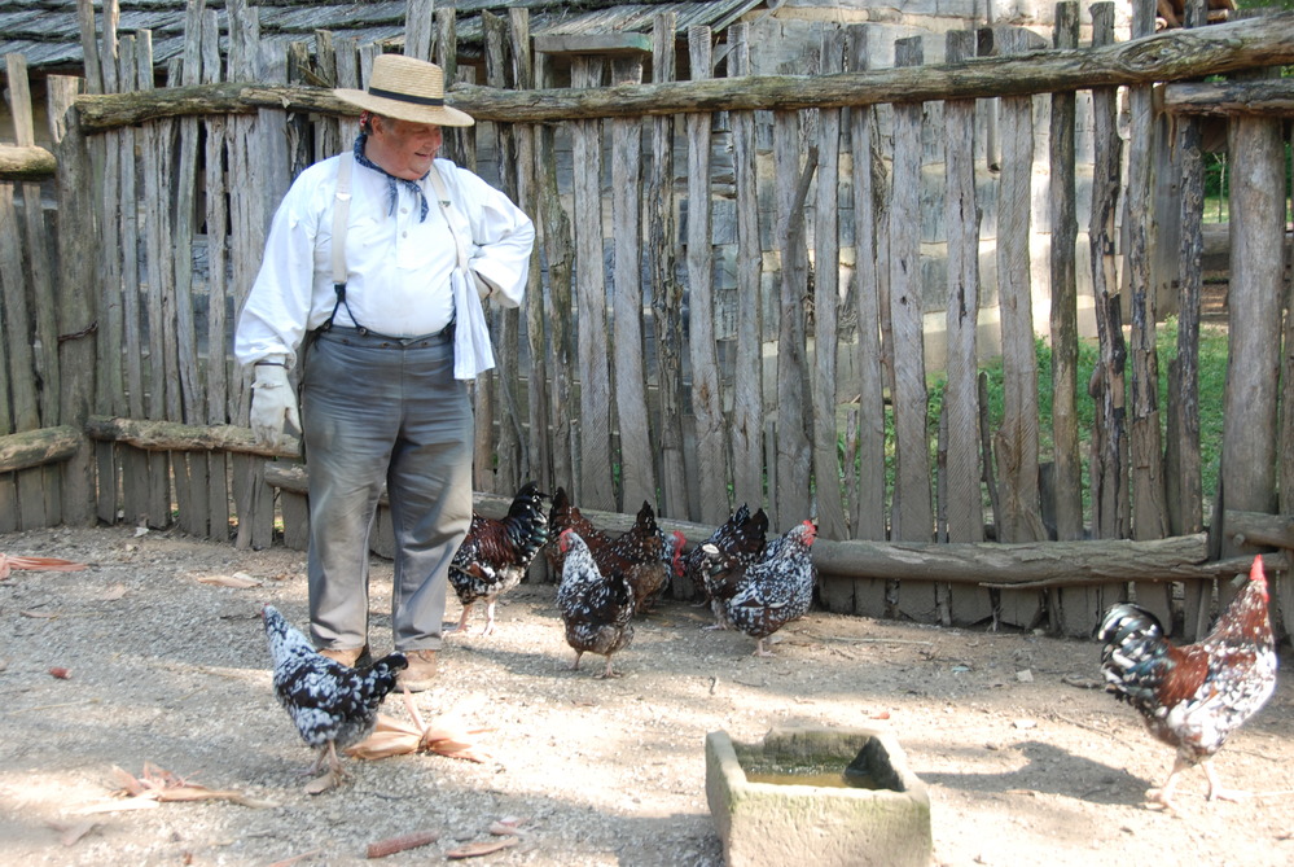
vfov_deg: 23.9
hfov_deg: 35.0
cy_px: 434
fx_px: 2052
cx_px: 647
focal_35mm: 57
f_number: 5.6
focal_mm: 38
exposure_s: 1/125
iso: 180
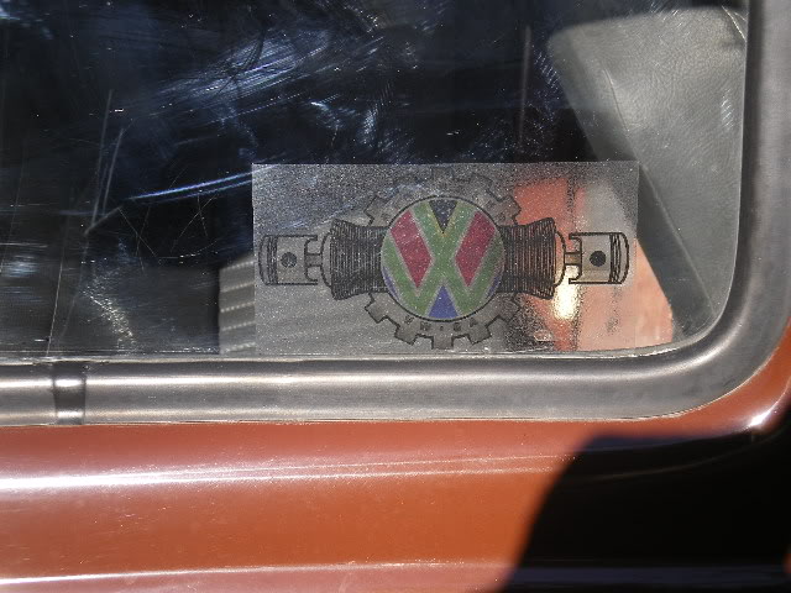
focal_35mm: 99
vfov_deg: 14.9
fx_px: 2262
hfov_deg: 19.8
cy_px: 296
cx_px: 396
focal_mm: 16.3
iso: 64
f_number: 5.5
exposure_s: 1/100
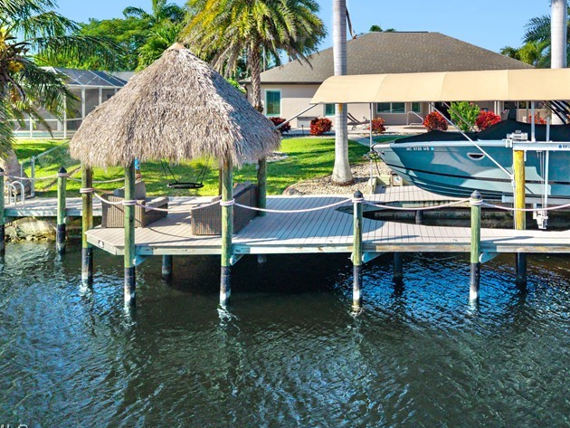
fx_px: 642
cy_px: 105
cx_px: 406
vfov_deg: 36.0
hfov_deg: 46.6
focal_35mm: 39
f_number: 1.8
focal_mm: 8.67
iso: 100
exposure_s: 1/400
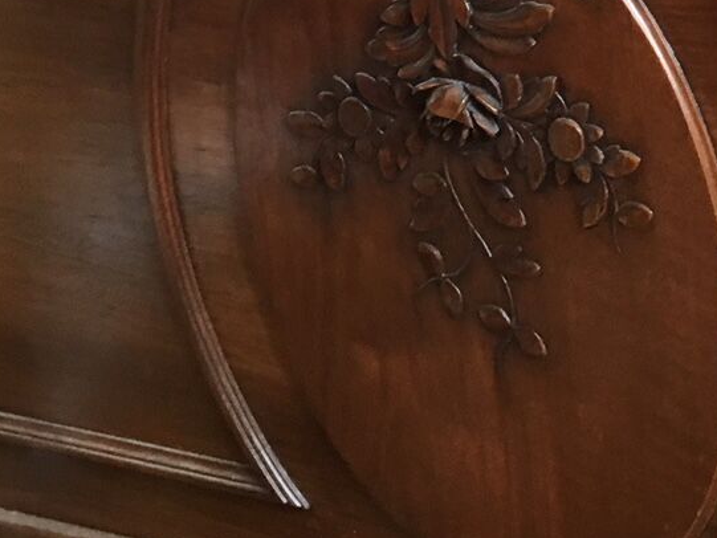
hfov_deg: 17.4
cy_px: -225
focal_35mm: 108
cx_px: 842
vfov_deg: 13.1
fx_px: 2237
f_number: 2.2
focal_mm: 4.15
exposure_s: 1/33
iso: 125
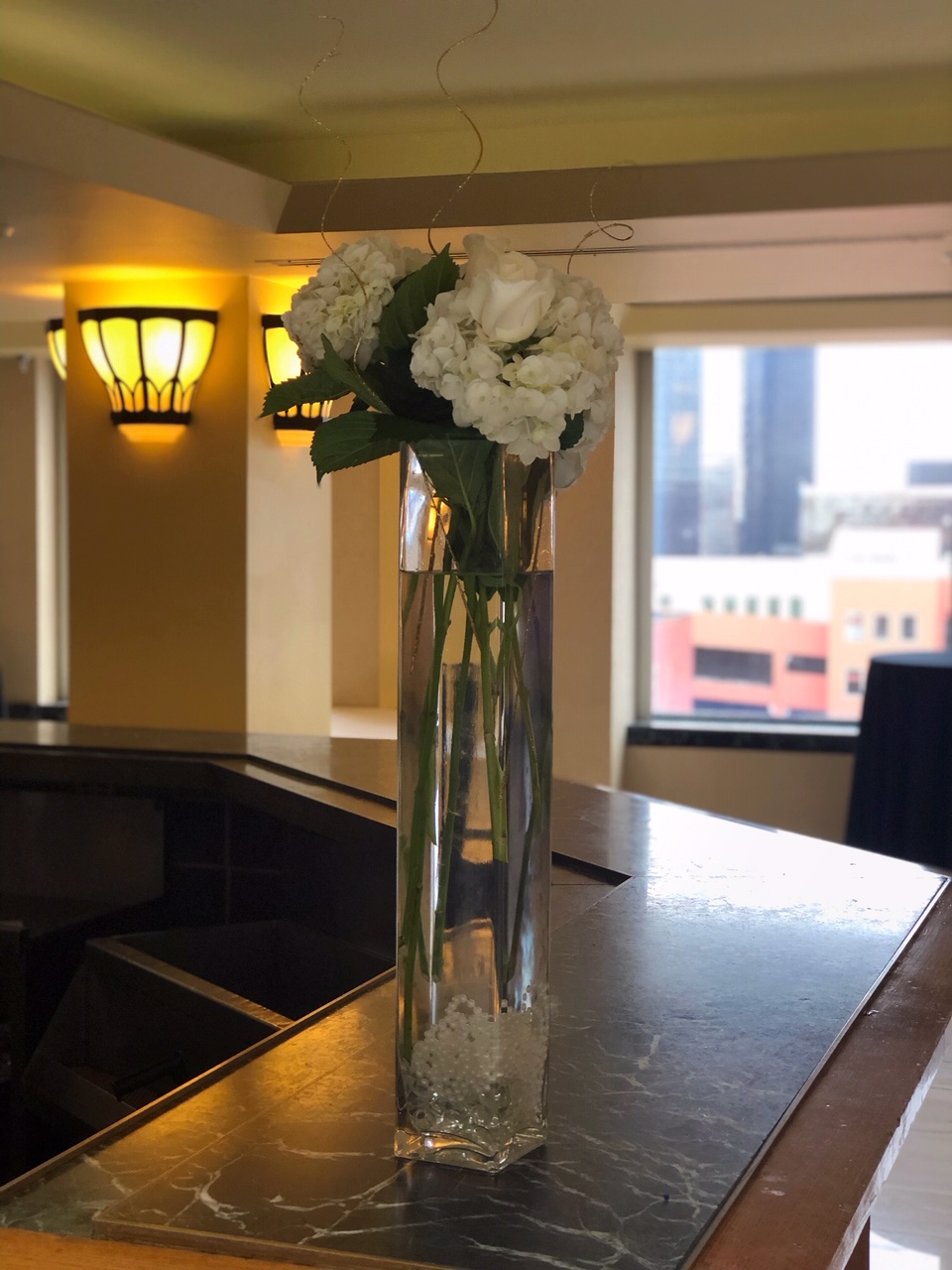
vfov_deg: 33.8
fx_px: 2090
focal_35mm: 57
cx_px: 476
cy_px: 635
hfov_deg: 25.7
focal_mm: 6.6
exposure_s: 1/30
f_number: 2.8
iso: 32
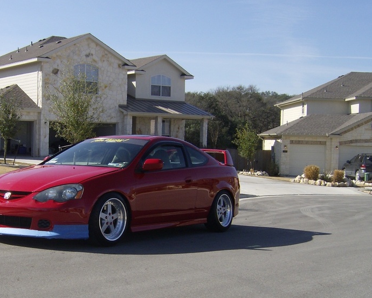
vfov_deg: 29.0
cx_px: 100
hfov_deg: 35.3
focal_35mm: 52
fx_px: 573
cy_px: 185
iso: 100
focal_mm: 6
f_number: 4.7
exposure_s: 1/567
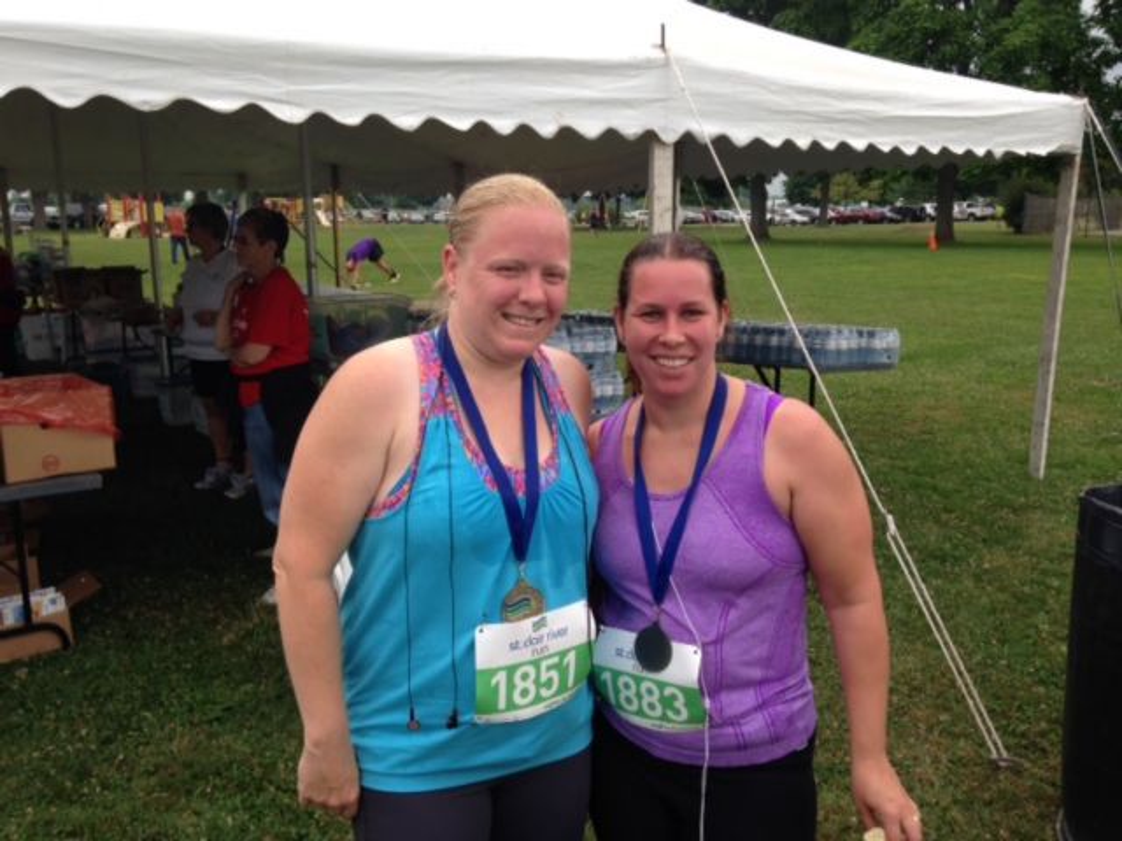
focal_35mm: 33
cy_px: 420
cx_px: 561
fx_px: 1070
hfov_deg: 55.4
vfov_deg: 42.9
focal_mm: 4.12
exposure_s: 1/364
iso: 50
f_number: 2.4
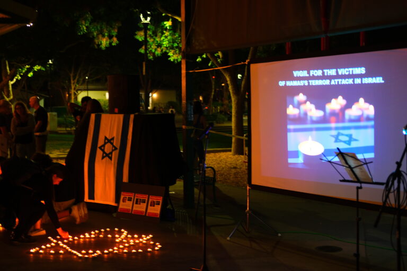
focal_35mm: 53
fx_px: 599
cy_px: 136
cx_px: 204
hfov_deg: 37.5
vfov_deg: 25.5
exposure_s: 1/9
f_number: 2
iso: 800
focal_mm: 35
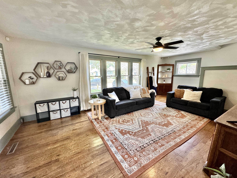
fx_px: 96
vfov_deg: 85.7
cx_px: 118
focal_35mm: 14
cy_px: 89
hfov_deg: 102.1
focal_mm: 2.22
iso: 250
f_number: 2.2
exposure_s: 1/120
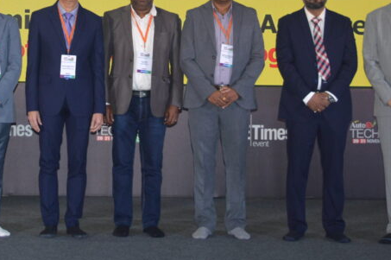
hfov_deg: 21.0
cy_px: -16
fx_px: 1043
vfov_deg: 13.9
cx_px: 91
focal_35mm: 96
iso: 360
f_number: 4.2
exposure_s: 1/125
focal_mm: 29
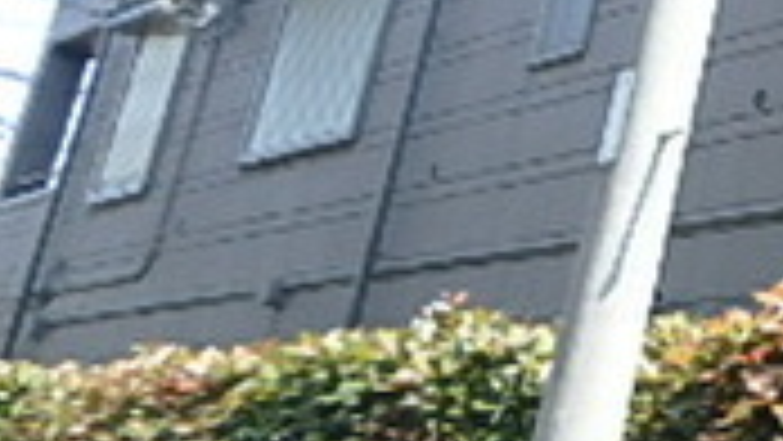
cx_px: 1539
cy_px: -146
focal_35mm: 92
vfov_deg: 12.7
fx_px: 1911
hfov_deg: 17.3
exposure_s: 1/320
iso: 125
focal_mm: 3.7
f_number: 3.5
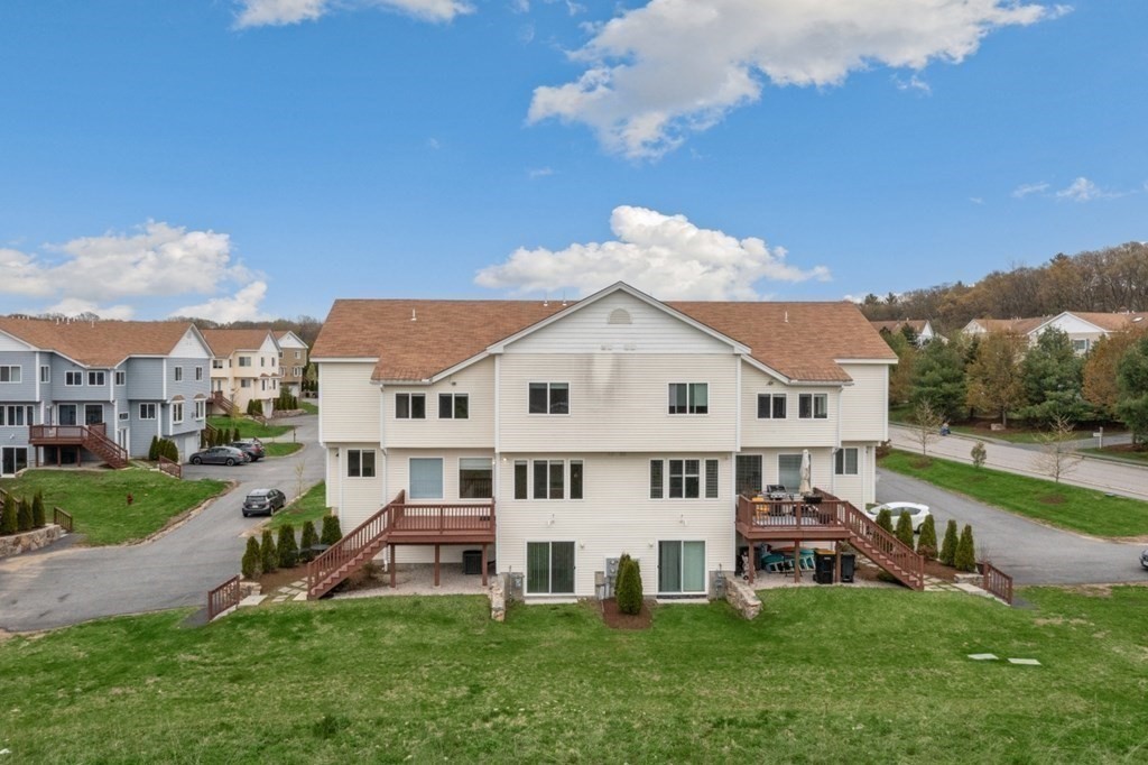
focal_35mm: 28
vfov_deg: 46.4
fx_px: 893
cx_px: 574
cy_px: 382
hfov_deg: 65.5
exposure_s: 1/100
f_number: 8
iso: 400
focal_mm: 10.26
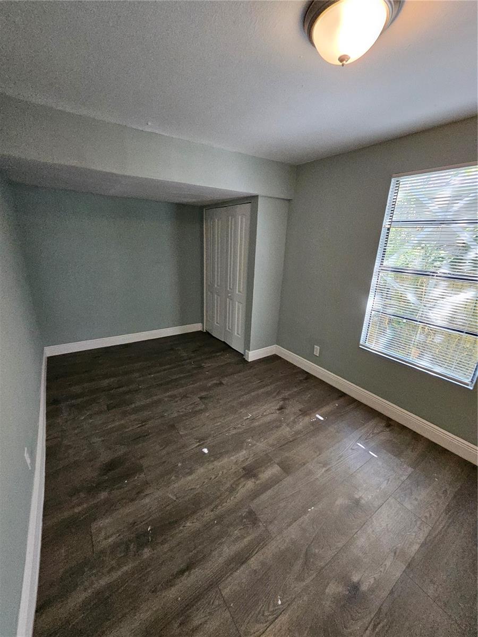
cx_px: 239
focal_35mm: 13
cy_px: 318
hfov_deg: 89.9
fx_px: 239
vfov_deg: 106.2
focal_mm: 1.7
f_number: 2.2
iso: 320
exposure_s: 1/60
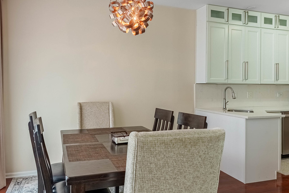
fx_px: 217
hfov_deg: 67.3
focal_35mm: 27
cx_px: 135
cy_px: 84
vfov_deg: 47.9
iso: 200
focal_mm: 14
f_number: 7.1
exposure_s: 1/2000
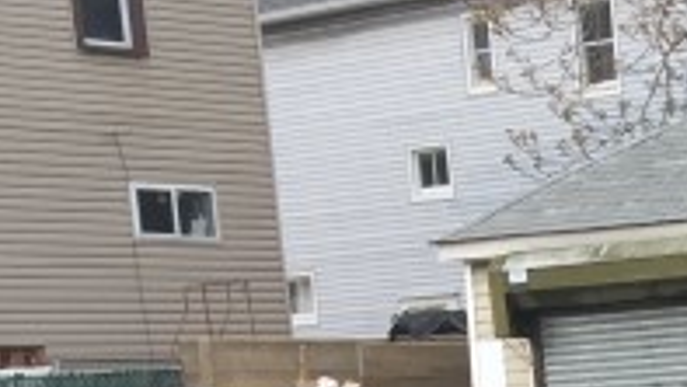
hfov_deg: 12.5
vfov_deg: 6.6
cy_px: 1241
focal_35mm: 164
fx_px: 2989
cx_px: 997
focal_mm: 4.15
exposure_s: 1/171
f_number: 2.2
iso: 25
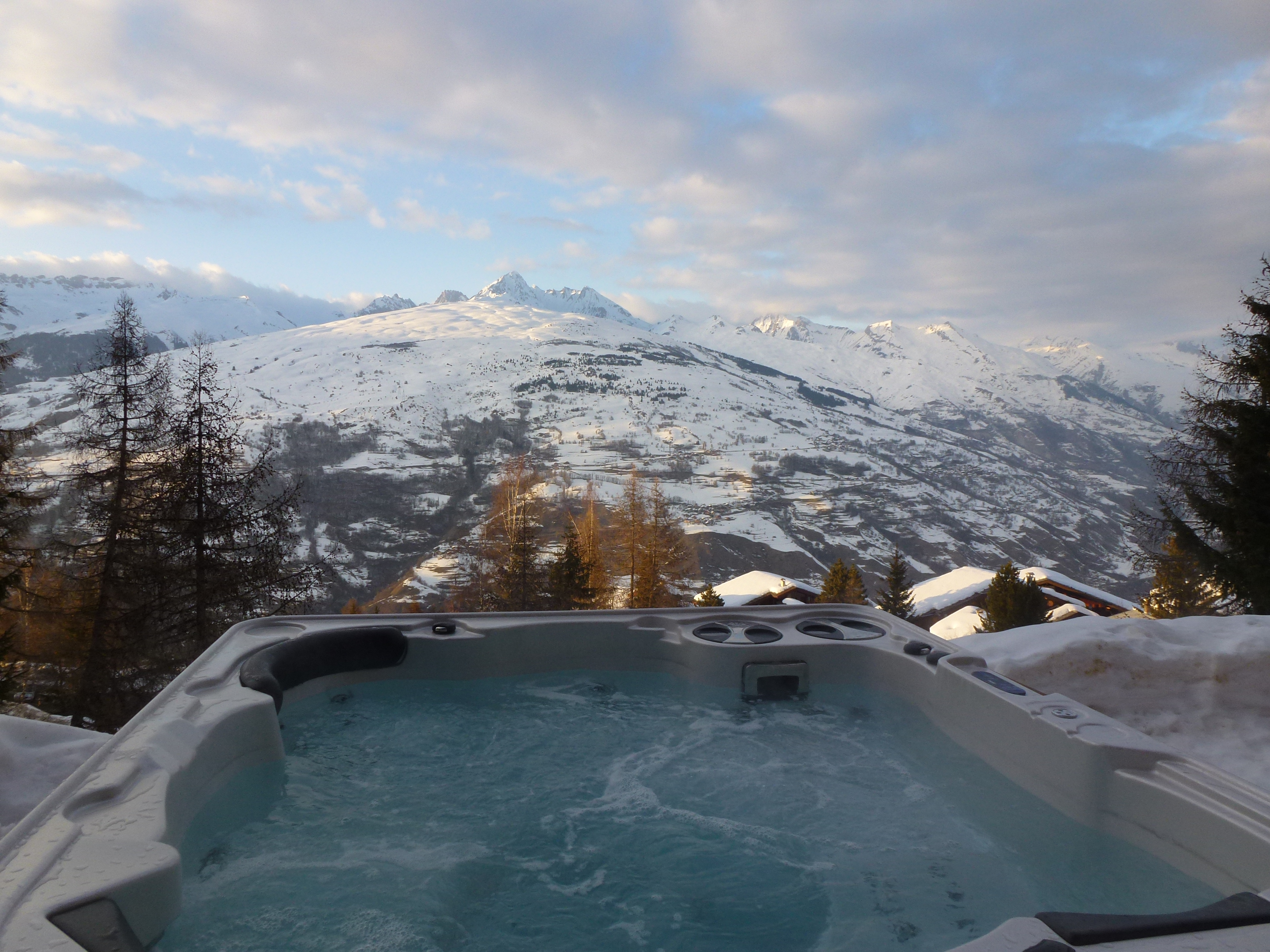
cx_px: 635
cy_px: 476
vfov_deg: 56.8
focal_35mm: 24
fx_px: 881
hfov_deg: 71.6
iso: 100
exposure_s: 1/200
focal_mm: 4.3
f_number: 4
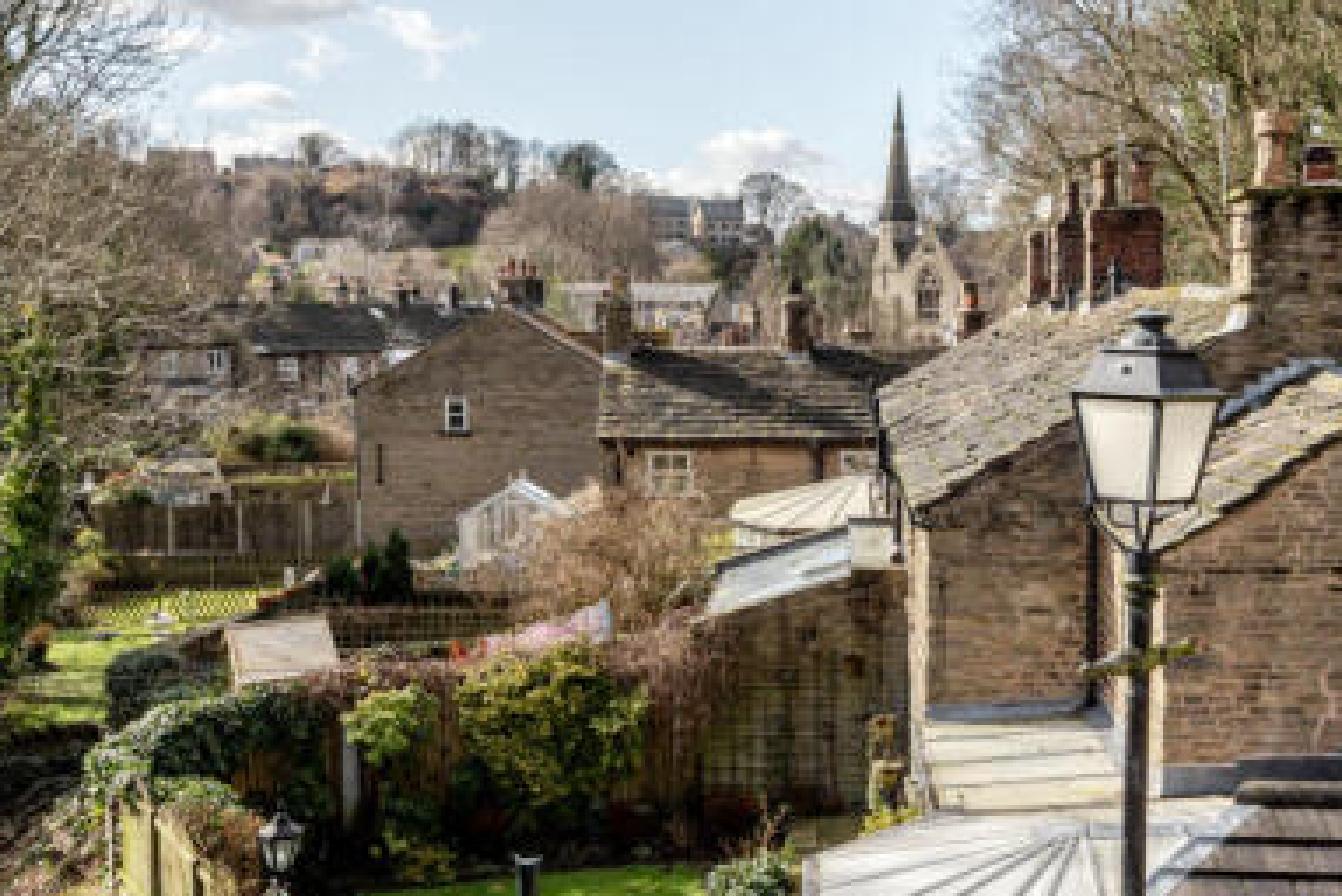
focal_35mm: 41
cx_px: 848
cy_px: 509
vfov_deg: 32.6
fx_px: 1529
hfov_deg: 46.9
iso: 100
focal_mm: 24
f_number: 8
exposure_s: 1/250
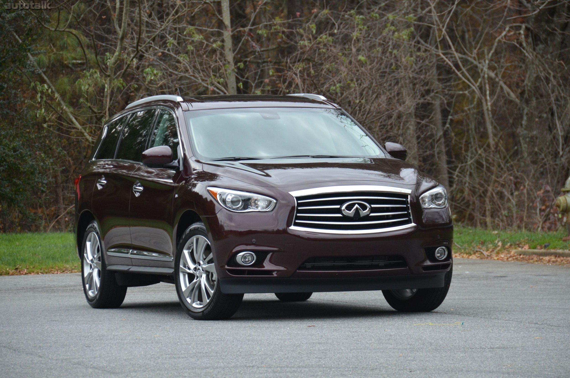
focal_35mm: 202
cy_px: 189
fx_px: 3200
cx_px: 285
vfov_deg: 6.8
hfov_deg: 10.2
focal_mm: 135
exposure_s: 1/800
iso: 800
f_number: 5.6
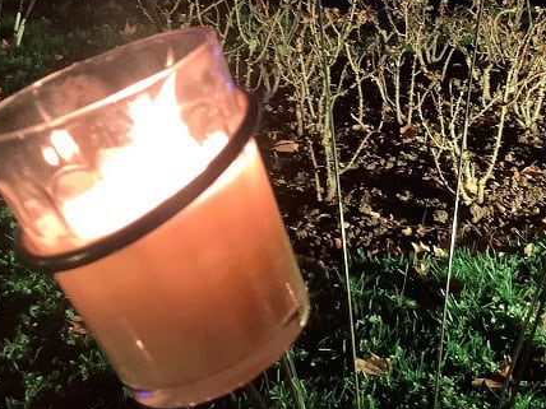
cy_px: 60
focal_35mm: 58
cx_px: 412
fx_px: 915
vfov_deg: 24.7
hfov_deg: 32.6
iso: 500
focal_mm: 3.3
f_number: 2.4
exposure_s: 1/30
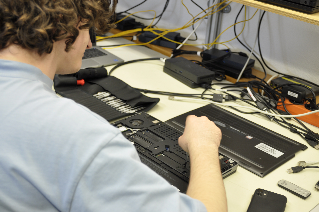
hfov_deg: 38.2
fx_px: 461
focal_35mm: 52
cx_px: 159
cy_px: 107
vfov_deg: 26.0
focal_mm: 34
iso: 200
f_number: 3.5
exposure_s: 1/15
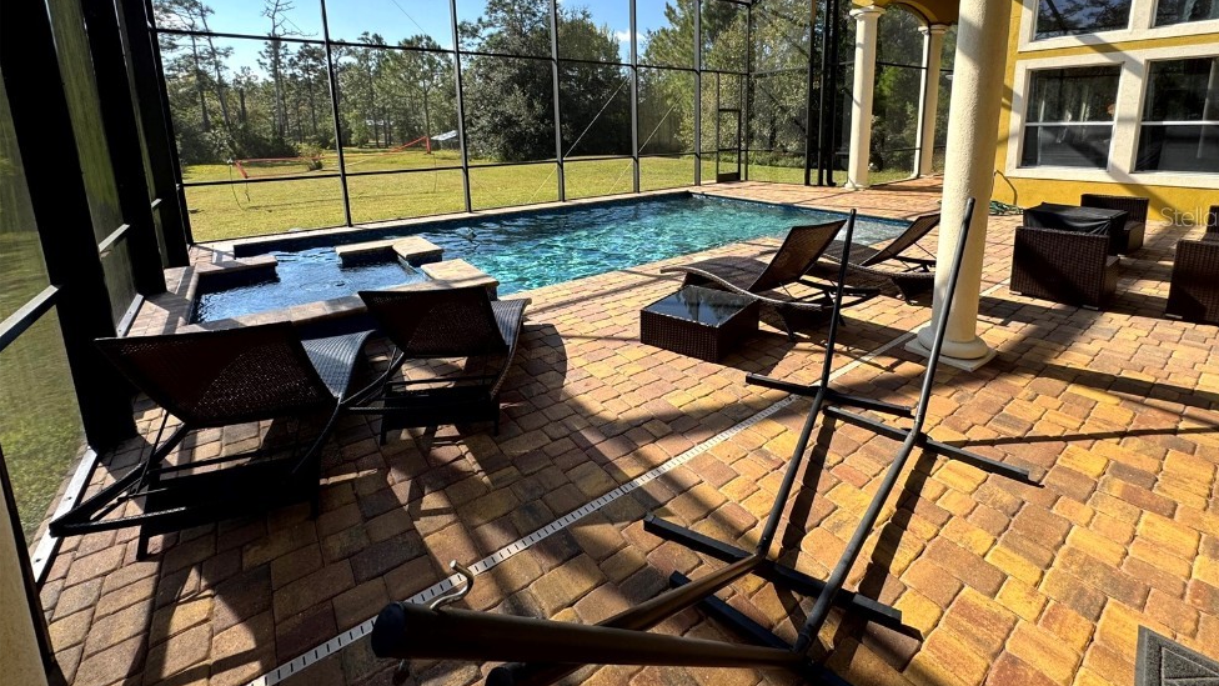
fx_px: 517
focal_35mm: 16
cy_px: 216
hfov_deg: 99.3
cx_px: 638
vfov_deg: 64.9
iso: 40
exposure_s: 1/657
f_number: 2.2
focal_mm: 2.22
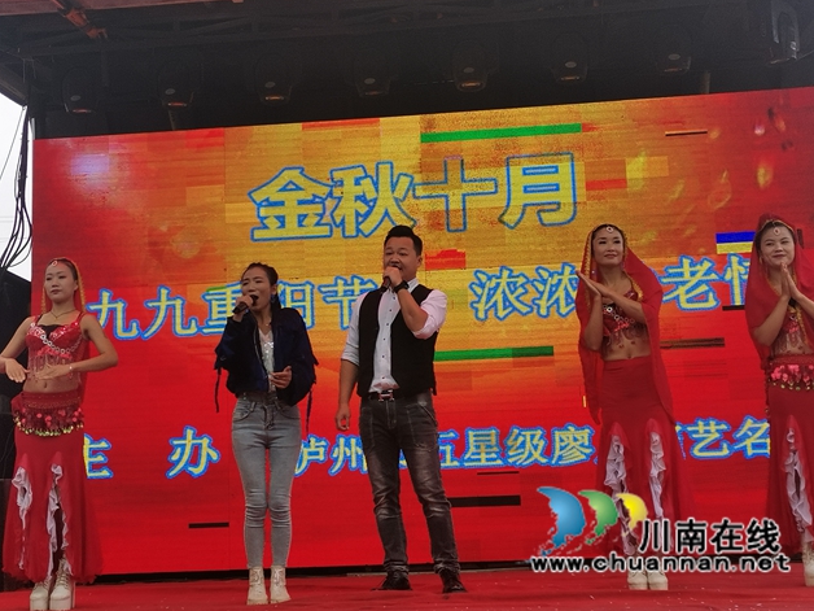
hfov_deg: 36.2
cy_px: 302
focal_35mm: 53
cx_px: 401
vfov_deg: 27.5
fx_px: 1246
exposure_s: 1/218
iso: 50
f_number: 1.8
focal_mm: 4.75
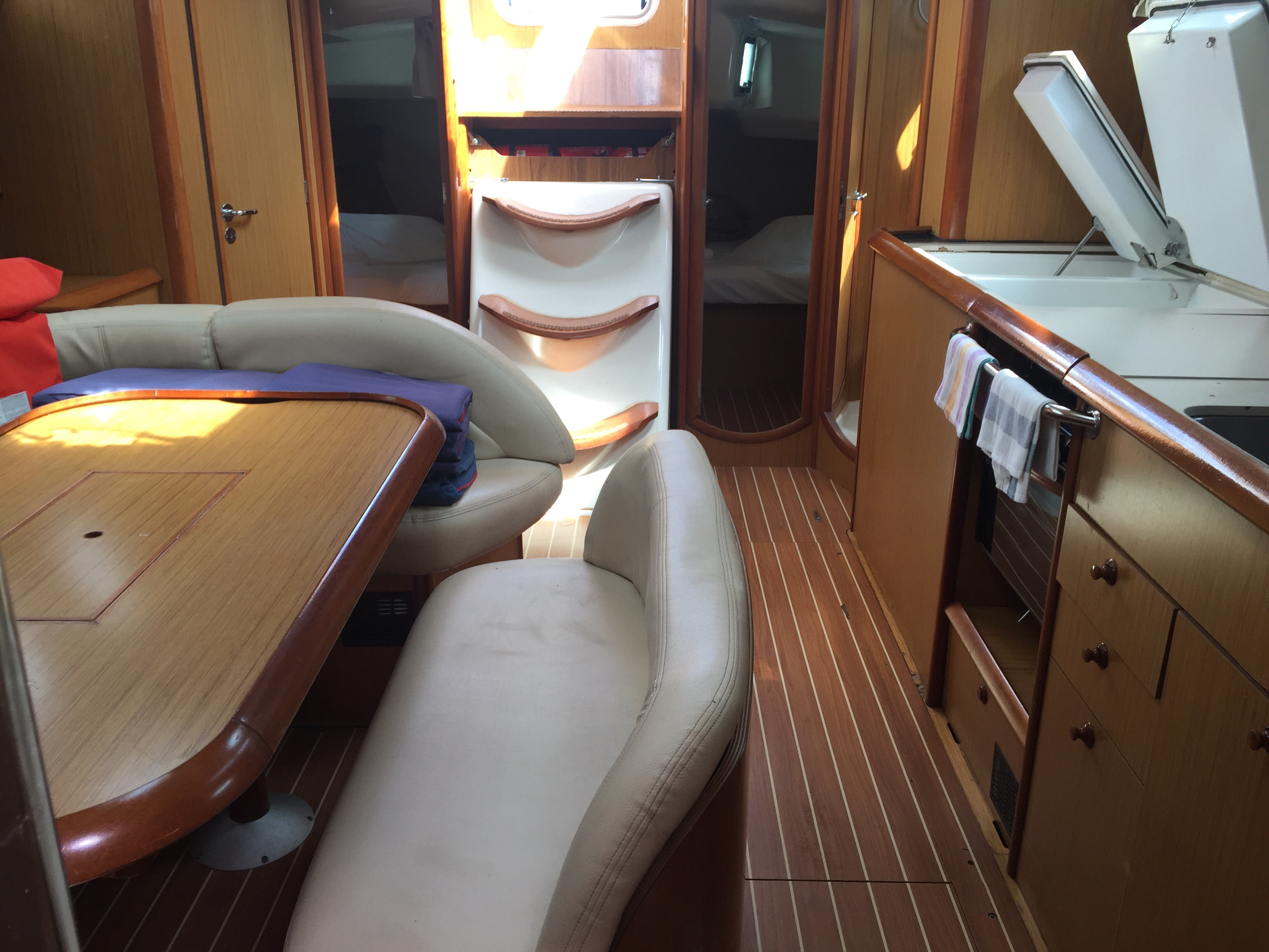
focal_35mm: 29
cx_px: 634
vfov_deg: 48.2
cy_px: 476
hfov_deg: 61.7
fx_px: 1063
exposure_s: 1/100
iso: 40
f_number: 2.2
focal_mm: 4.15
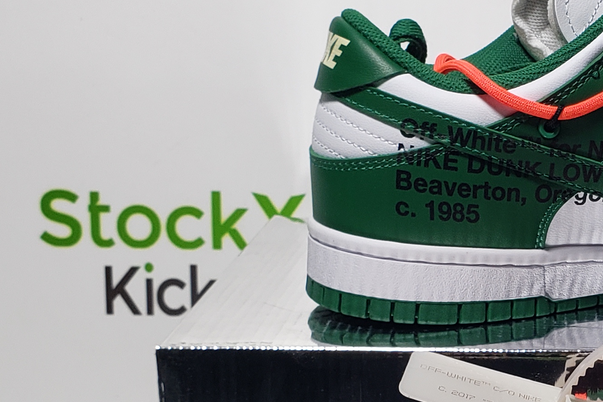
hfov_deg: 23.6
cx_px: 617
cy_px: 387
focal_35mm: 82
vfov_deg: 16.4
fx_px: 1373
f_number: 2.4
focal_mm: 4.3
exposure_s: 1/232
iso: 50
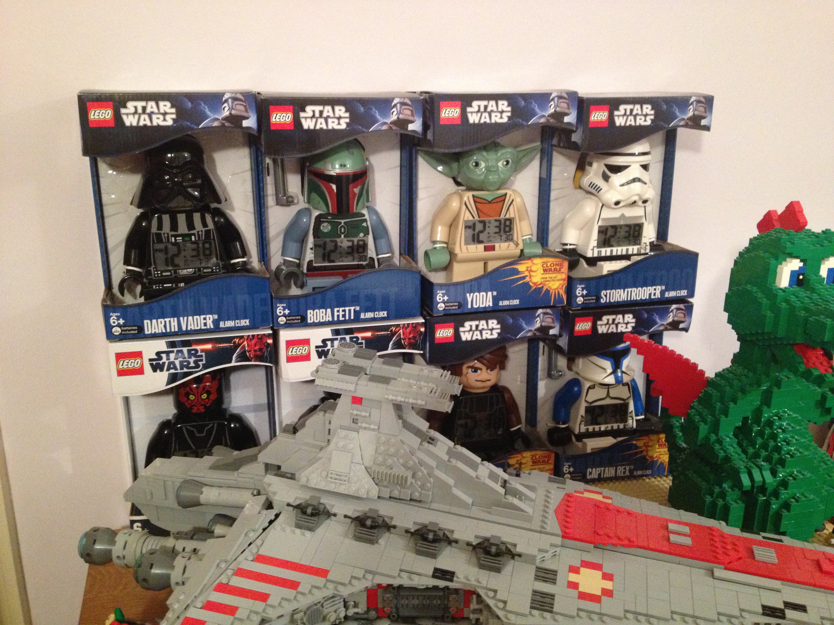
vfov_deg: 40.7
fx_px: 843
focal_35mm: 35
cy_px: 312
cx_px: 417
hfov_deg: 52.6
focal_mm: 4.28
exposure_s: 1/17
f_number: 2.4
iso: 400
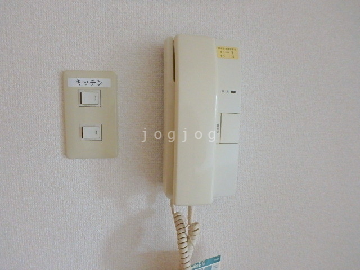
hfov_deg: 79.0
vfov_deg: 63.4
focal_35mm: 21
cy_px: 135
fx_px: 218
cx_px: 180
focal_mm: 3.7
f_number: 3.5
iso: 800
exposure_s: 1/25
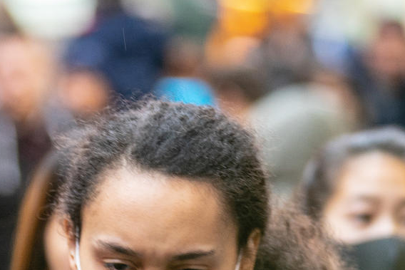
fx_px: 5750
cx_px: -51
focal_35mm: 511
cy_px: 250
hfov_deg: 4.0
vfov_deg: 2.7
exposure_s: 1/125
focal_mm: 121
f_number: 2.8
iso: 400
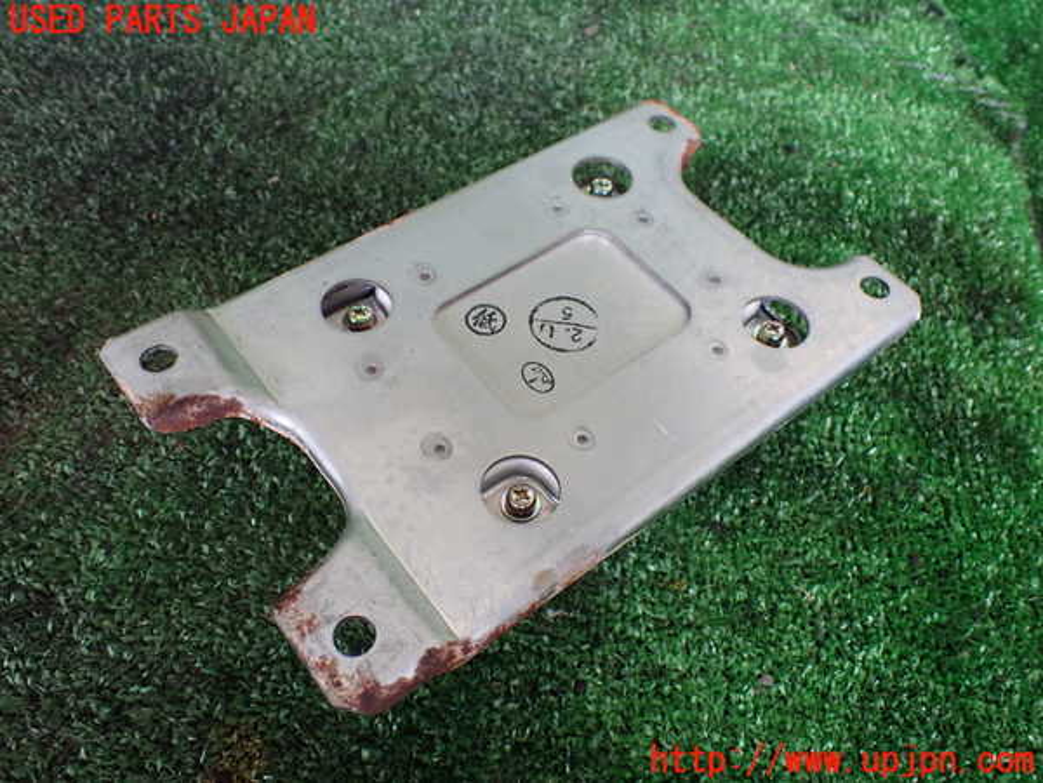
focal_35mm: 30
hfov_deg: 60.0
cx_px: 522
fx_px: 904
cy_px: 392
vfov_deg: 46.8
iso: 800
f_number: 2.3
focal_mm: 5.4
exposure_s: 1/60
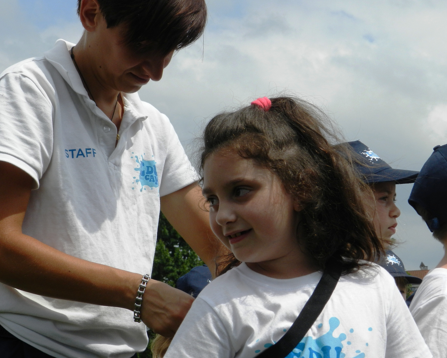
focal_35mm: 105
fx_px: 1389
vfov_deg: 14.7
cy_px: 178
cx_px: 224
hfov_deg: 18.3
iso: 160
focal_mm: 17.7
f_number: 5.6
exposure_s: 1/1000
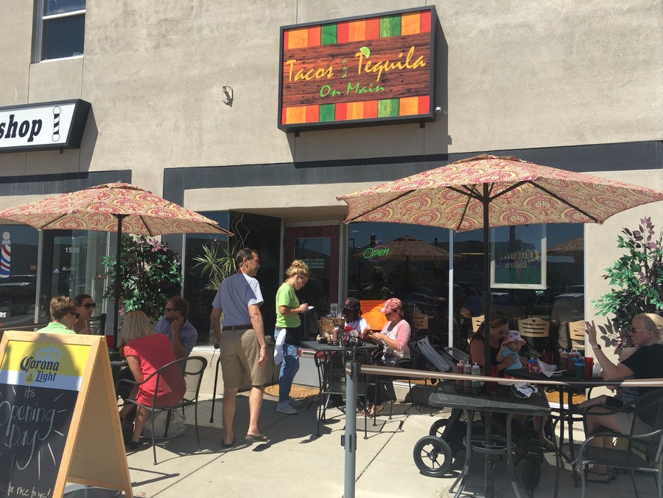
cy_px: 249
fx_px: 555
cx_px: 332
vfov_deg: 48.2
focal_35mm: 29
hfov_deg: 61.7
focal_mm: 4.15
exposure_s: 1/1261
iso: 25
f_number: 2.2
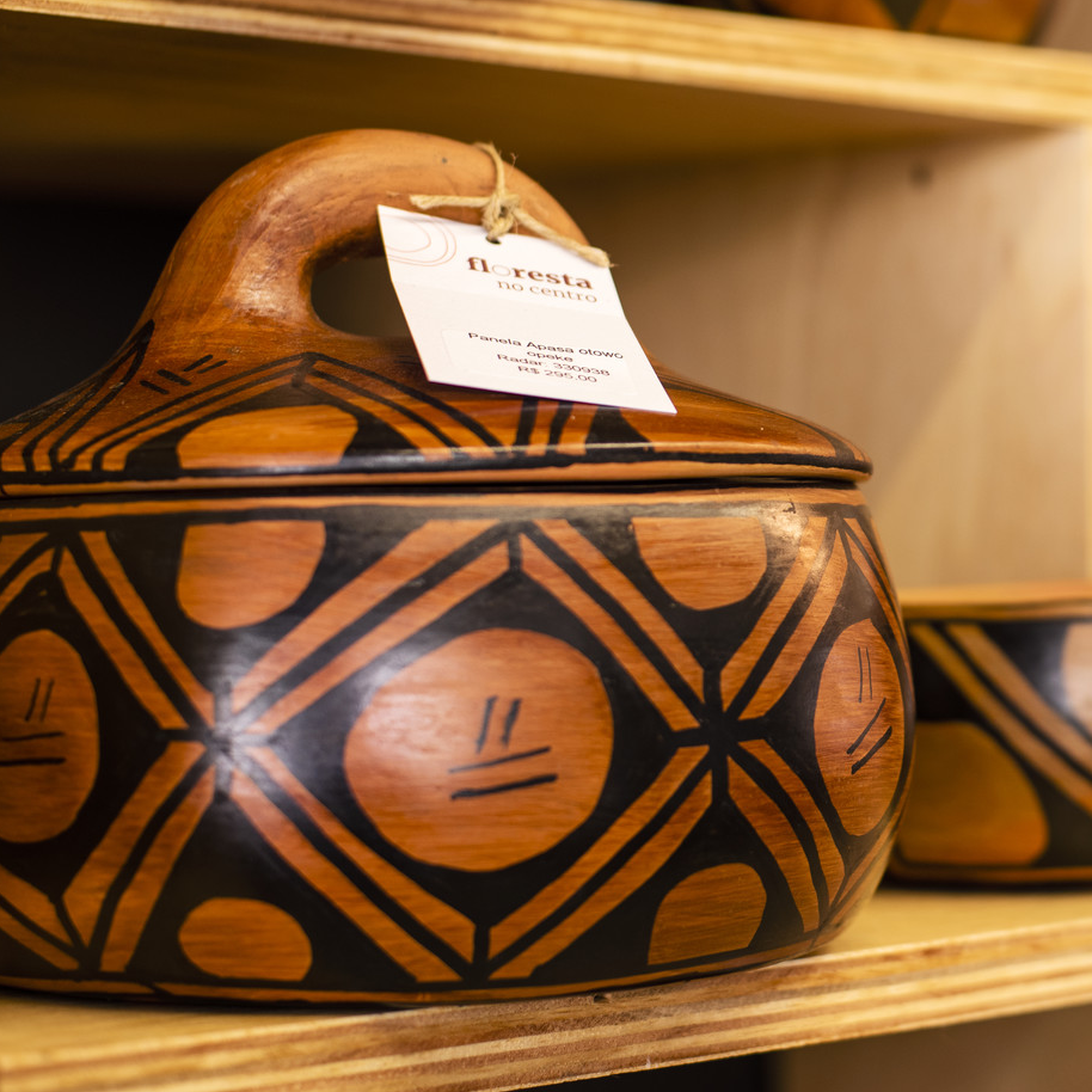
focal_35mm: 93
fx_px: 3319
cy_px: 323
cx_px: 1035
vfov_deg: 18.6
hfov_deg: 18.3
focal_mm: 50
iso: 100
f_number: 2.8
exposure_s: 1/8
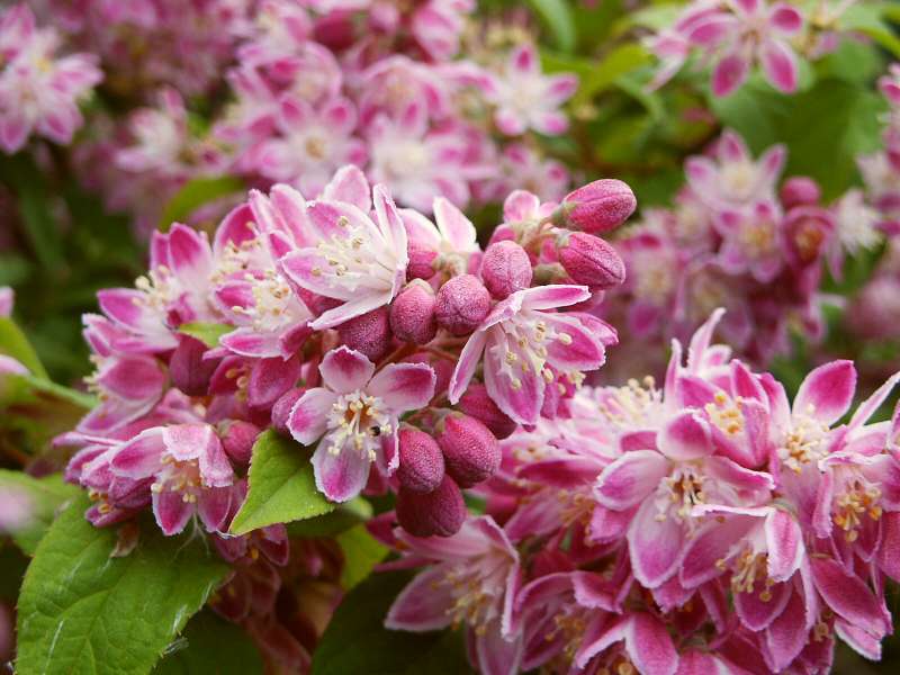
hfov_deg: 25.0
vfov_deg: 18.9
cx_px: 450
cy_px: 338
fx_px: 2028
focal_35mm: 78
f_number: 3.6
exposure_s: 1/90
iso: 64
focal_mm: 15.53
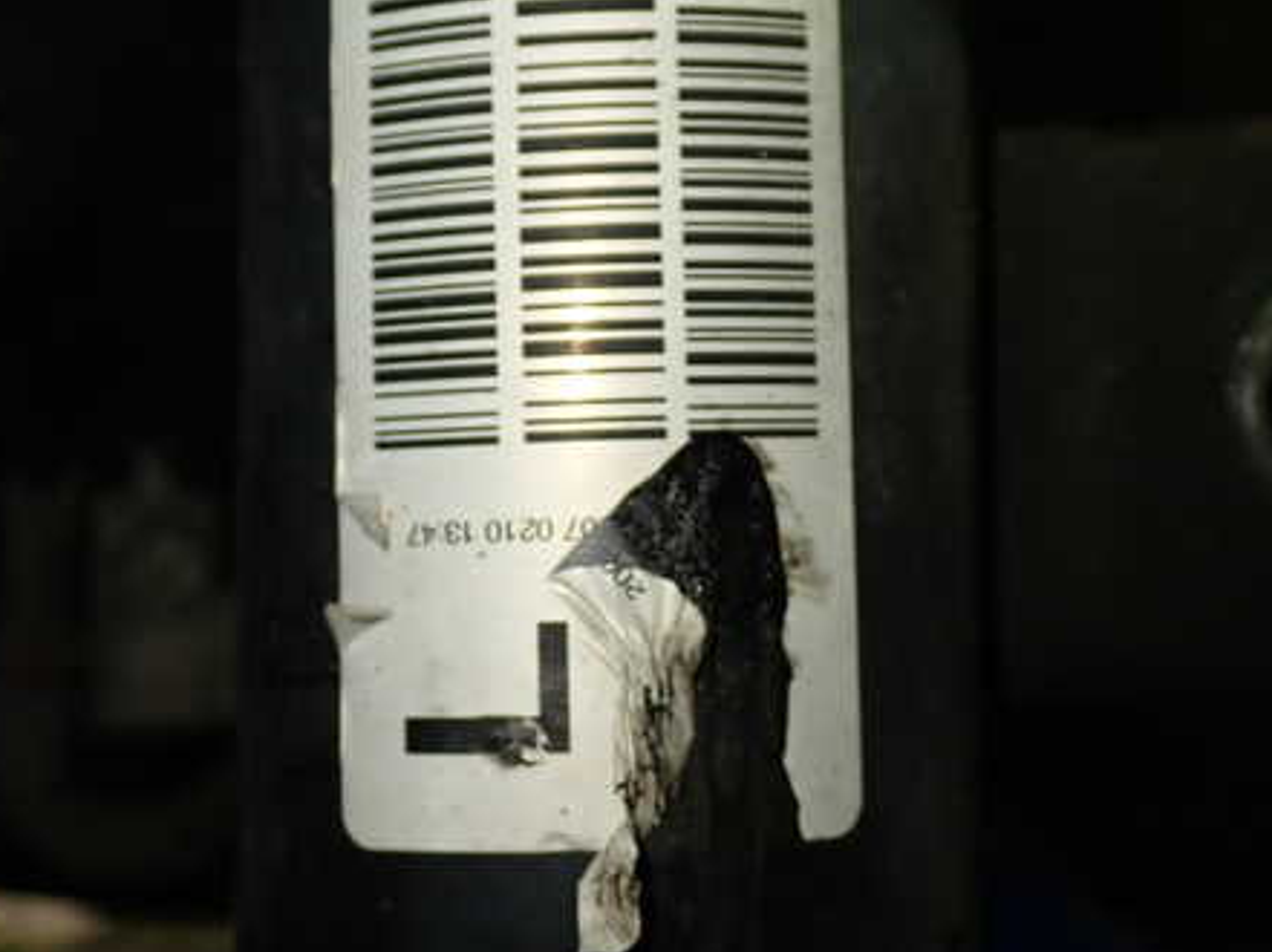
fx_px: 2350
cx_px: 594
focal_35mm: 64
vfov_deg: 22.9
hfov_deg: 30.3
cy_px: 392
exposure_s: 1/50
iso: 200
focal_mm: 8.4
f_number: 3.1
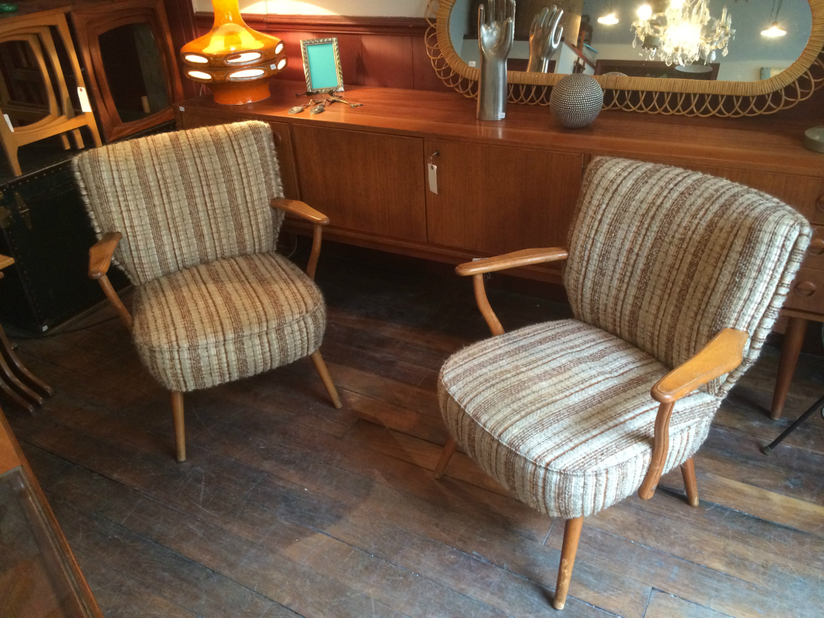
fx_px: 714
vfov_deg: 46.8
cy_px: 309
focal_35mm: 30
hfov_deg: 60.0
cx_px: 412
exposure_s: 1/30
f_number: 2.2
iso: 250
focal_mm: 4.12
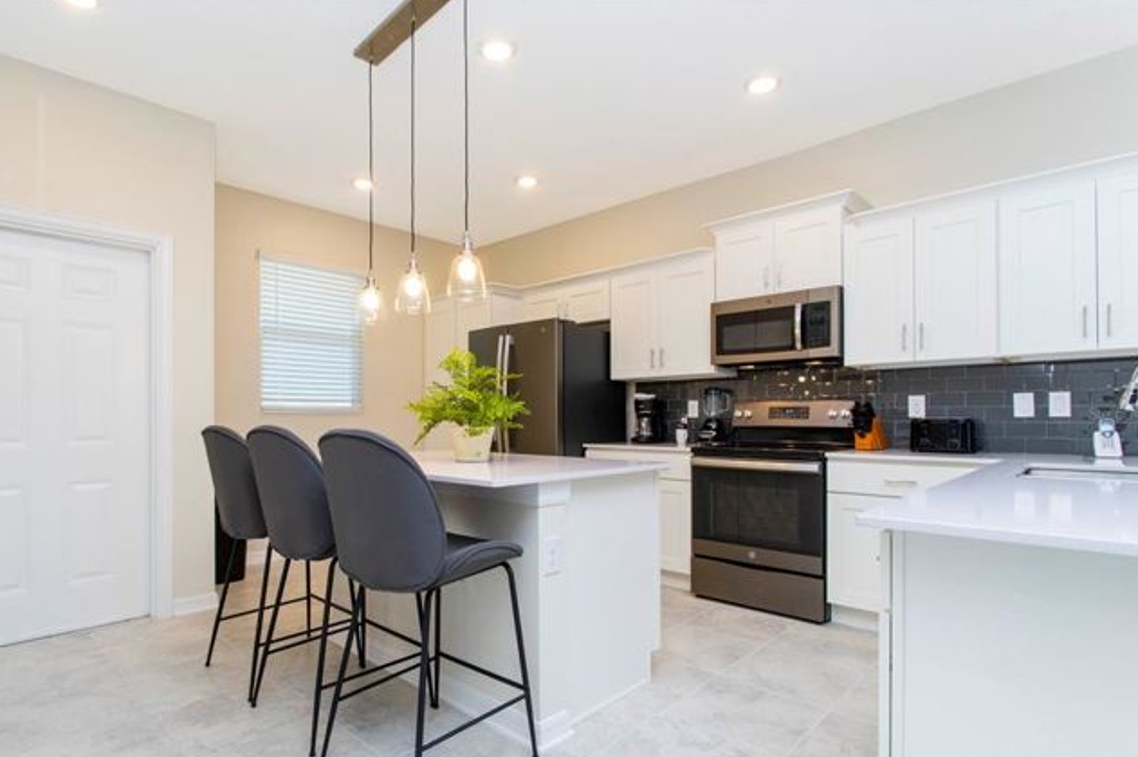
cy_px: 414
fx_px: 600
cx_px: 524
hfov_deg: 86.8
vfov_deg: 64.4
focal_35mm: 19
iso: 800
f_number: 18
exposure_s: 1/20
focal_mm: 17
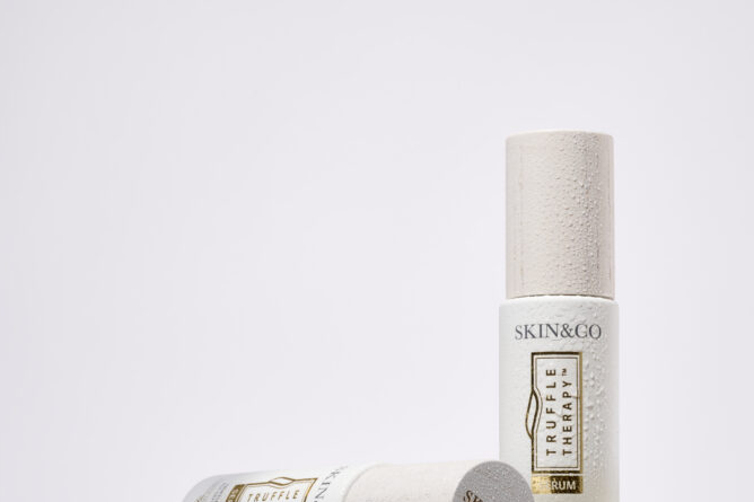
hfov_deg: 12.8
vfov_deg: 8.5
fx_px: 3371
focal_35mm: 161
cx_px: 465
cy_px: 349
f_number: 29
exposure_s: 1/160
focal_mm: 105
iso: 64
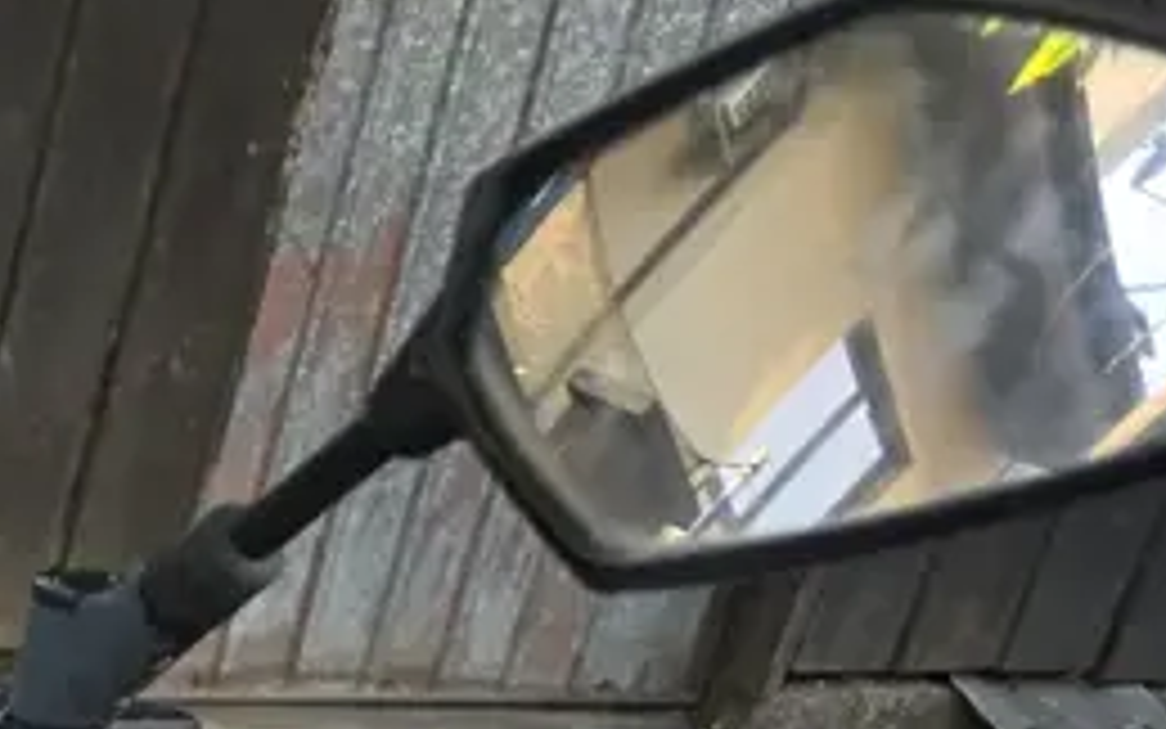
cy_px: 1413
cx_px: -905
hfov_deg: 17.9
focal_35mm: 94
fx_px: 2988
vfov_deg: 12.4
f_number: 1.7
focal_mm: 6.3
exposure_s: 1/180
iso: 64
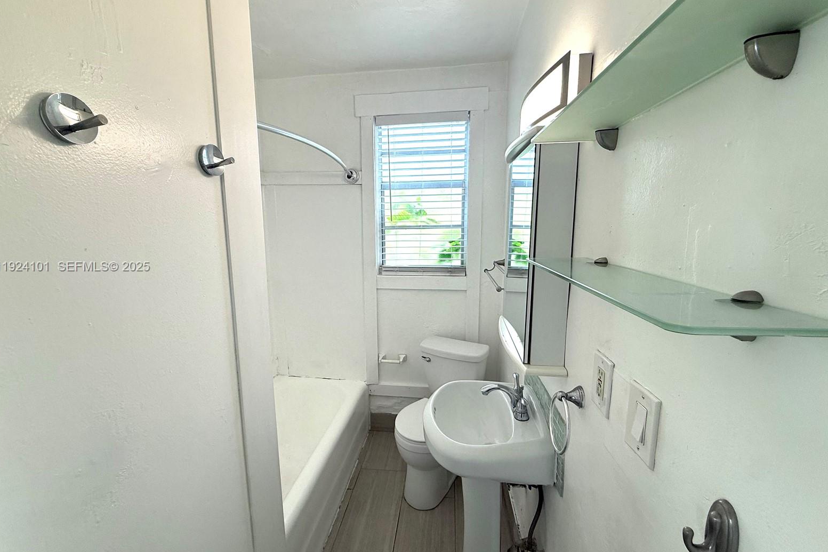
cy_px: 267
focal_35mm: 15
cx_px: 410
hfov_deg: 100.4
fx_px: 345
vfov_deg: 77.3
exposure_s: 1/173
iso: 64
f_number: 2.2
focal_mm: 2.22
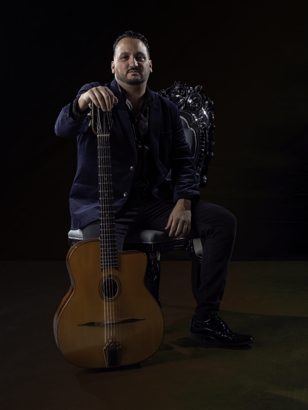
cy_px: 205
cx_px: 154
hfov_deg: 28.0
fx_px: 617
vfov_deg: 36.8
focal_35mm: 52
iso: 200
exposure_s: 1/160
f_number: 10
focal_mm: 26
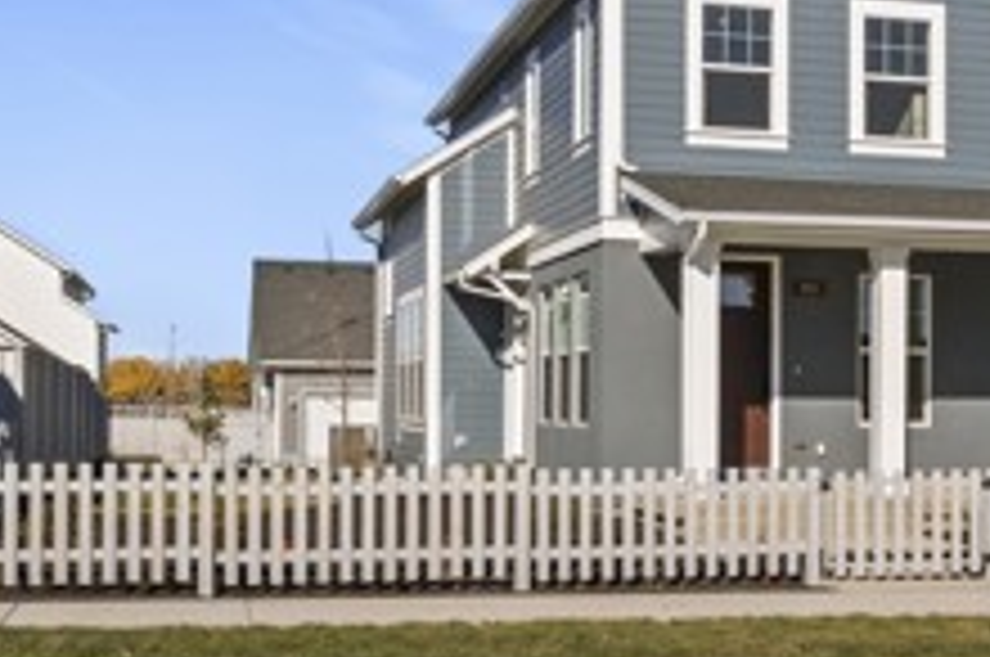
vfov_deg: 22.5
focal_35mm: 60
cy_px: 234
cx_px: 747
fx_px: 1648
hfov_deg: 32.8
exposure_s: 1/500
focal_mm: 22
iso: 100
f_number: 10
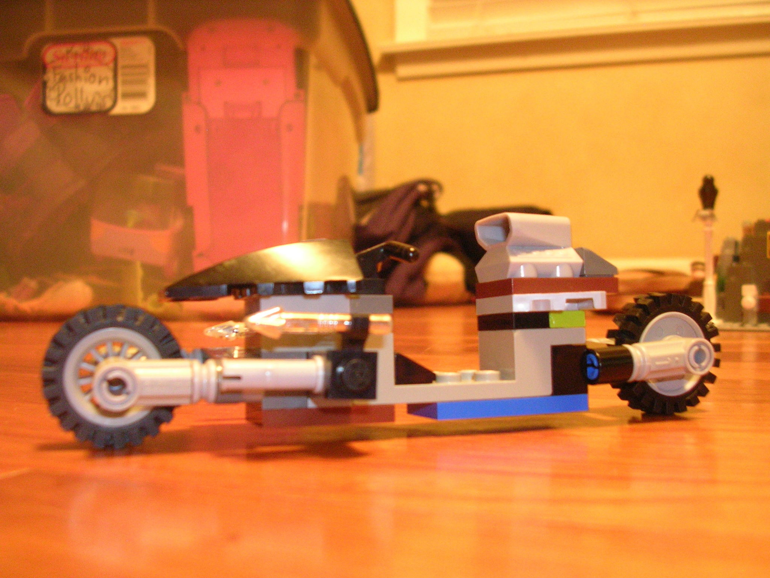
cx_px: 385
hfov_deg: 49.0
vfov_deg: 37.7
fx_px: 845
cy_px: 289
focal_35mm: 38
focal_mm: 5.8
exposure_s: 1/1.1
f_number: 2.8
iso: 200
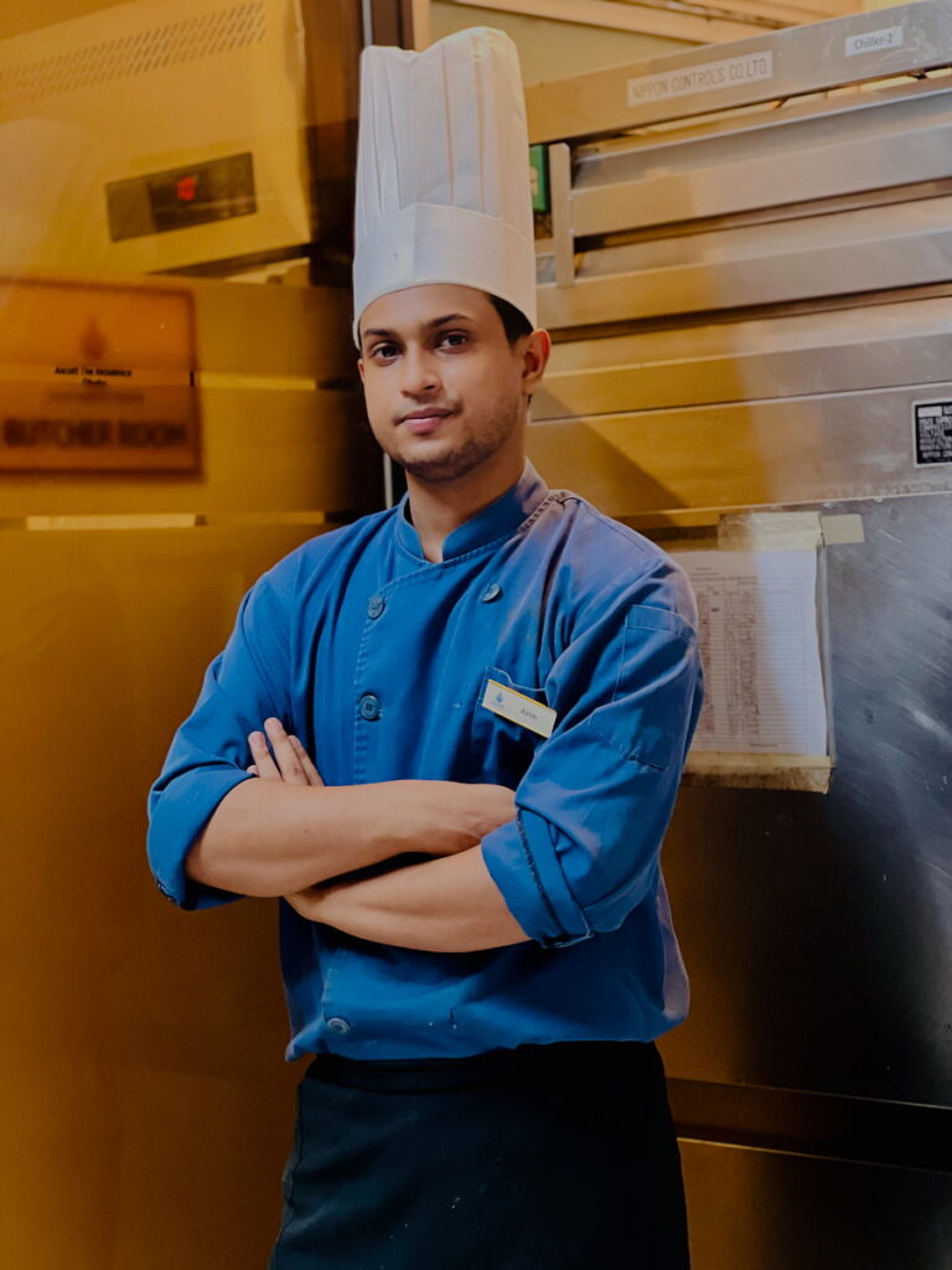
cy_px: 635
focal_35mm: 77
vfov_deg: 25.3
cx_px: 476
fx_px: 2824
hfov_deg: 19.1
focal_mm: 9
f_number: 2.8
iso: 400
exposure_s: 1/20
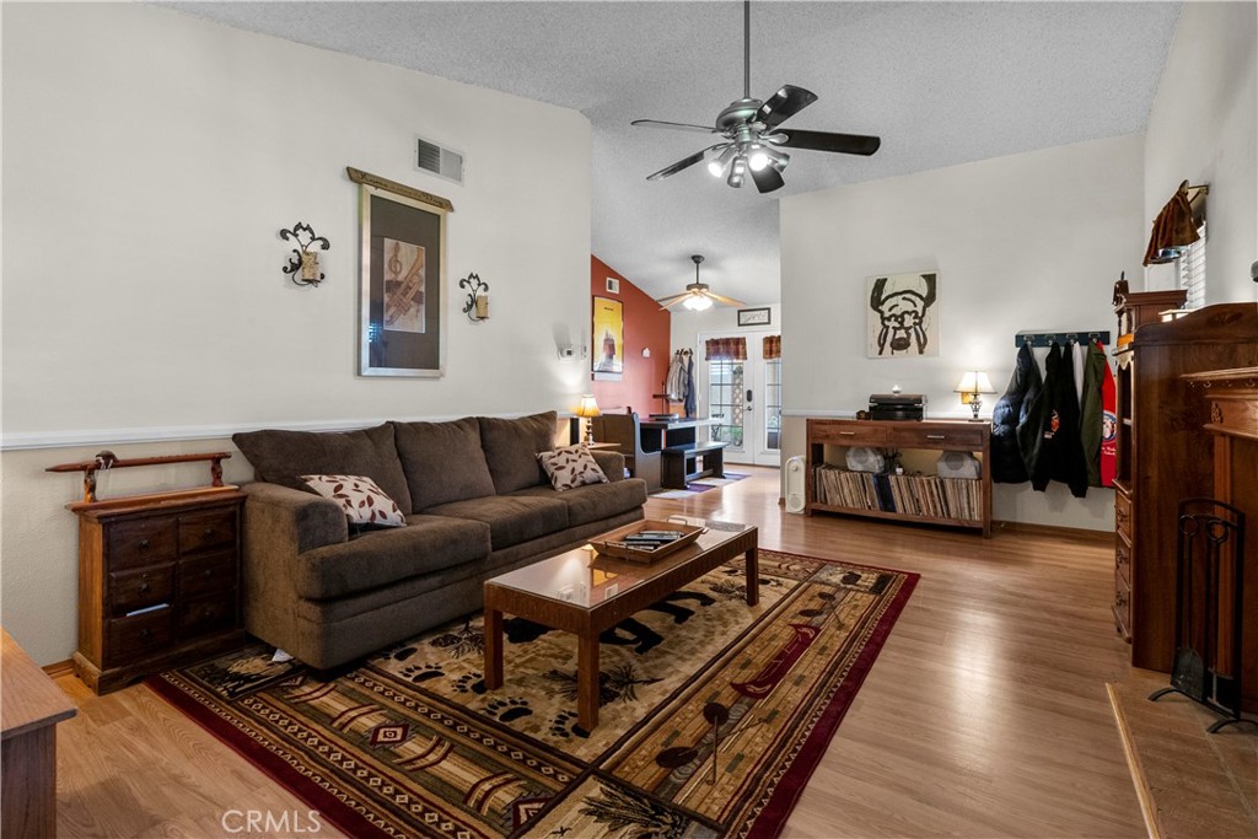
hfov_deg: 96.7
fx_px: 559
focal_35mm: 16
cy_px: 420
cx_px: 629
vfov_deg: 73.8
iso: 640
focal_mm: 16
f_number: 8
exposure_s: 1/1.67
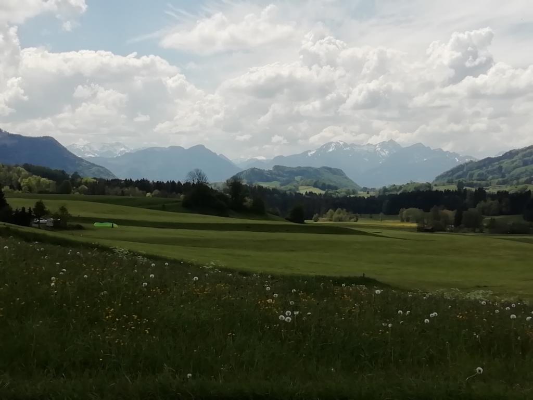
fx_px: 847
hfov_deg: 34.9
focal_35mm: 55
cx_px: 266
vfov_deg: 26.6
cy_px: 200
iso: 50
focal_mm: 3.46
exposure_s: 1/2320
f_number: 2.2
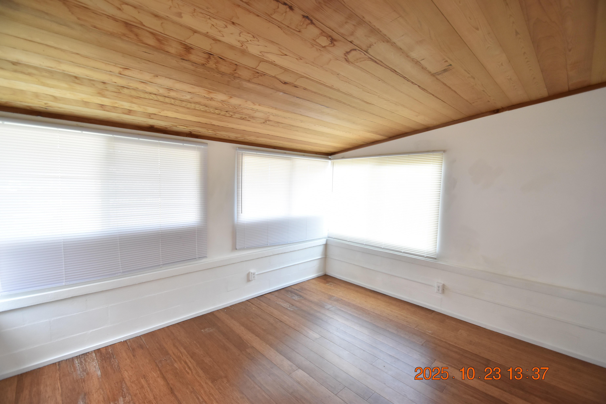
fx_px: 252
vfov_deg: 77.3
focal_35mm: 15
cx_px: 303
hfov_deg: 100.4
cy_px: 202
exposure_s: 1/125
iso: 800
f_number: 3.5
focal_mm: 10
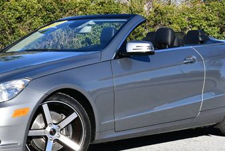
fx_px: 732
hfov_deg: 17.4
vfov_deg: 11.7
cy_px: 42
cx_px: 86
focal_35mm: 117
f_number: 8
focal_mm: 31
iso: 100
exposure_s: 1/250
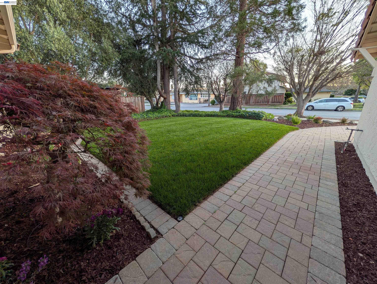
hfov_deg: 110.5
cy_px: 142
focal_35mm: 12
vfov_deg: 94.6
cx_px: 188
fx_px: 131
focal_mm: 2.02
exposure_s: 1/97.6
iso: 57
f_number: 1.7
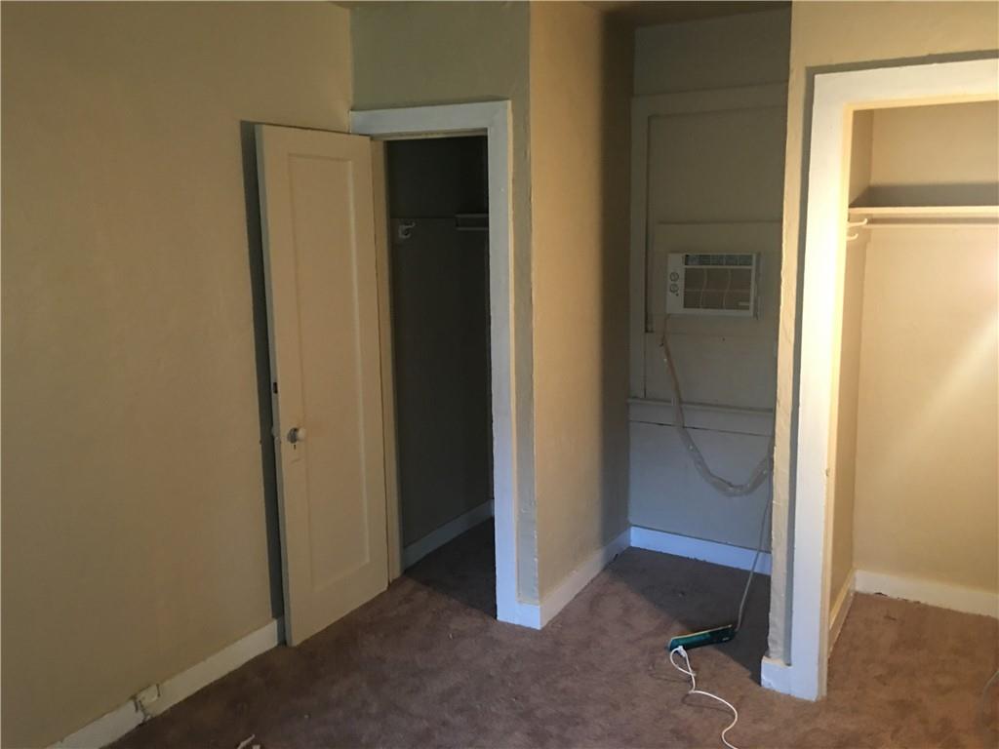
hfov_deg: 61.7
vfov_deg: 48.2
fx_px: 837
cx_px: 500
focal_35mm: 29
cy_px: 374
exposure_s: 1/10
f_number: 2.2
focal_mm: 4.15
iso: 80
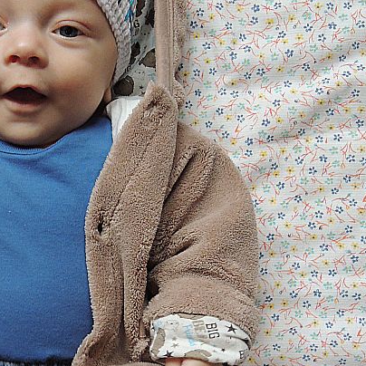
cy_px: 265
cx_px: 42
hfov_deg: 29.4
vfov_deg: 30.2
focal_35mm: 56
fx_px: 670
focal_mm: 4.3
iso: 220
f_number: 2.8
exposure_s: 1/30
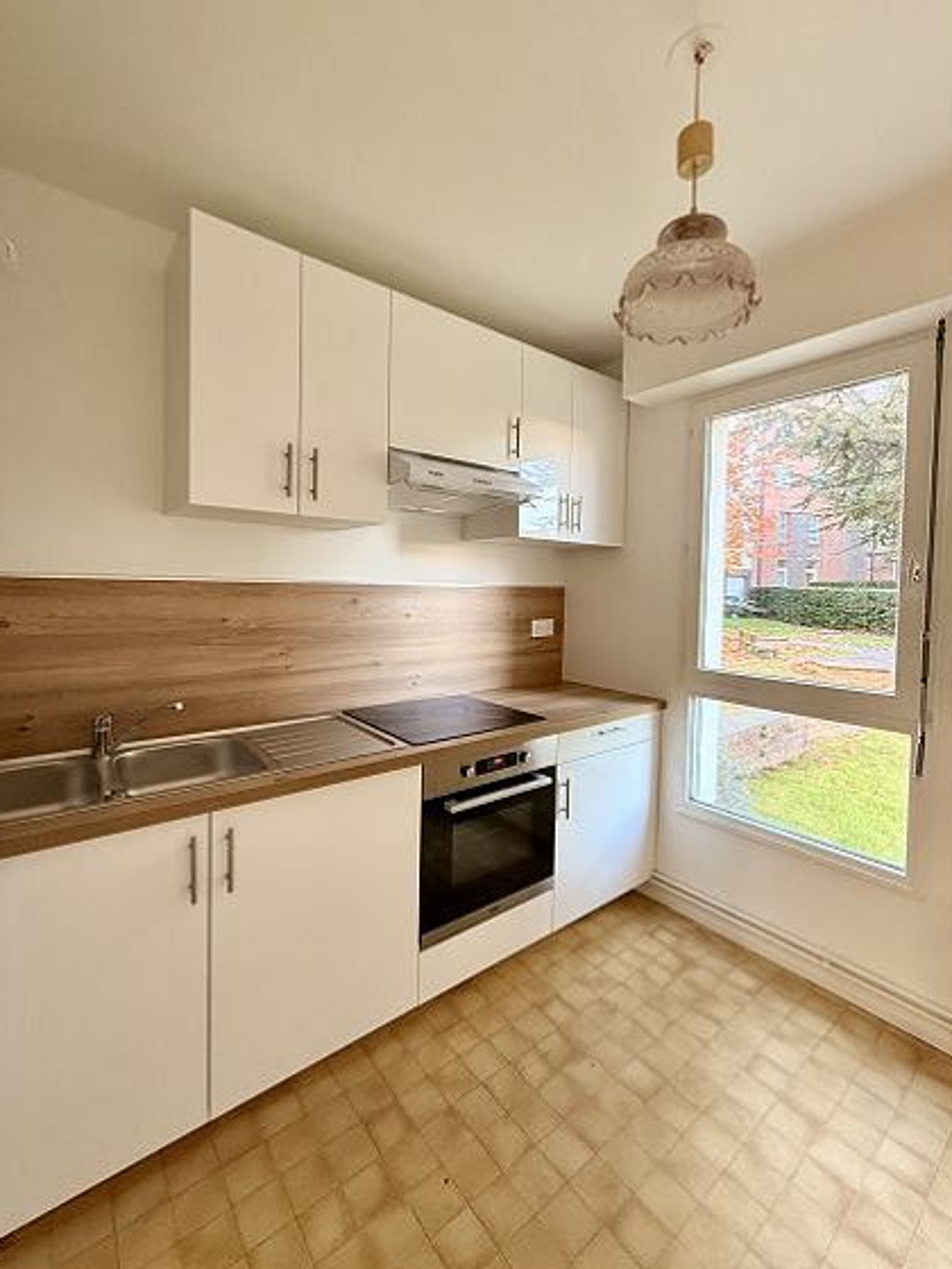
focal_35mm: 15
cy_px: 607
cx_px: 460
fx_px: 550
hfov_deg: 81.7
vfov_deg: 98.1
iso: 250
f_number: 2.2
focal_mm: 2.22
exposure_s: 1/50
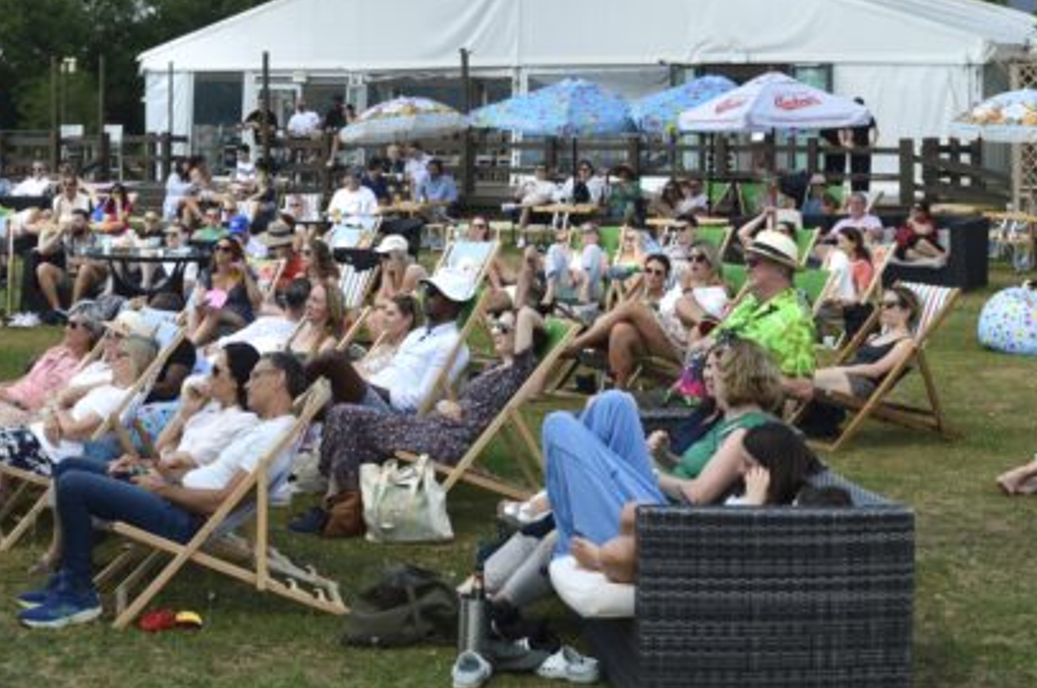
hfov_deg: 29.7
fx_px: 1956
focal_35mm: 68
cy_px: 14
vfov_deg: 19.4
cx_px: 456
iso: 100
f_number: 7.1
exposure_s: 1/200
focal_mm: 18
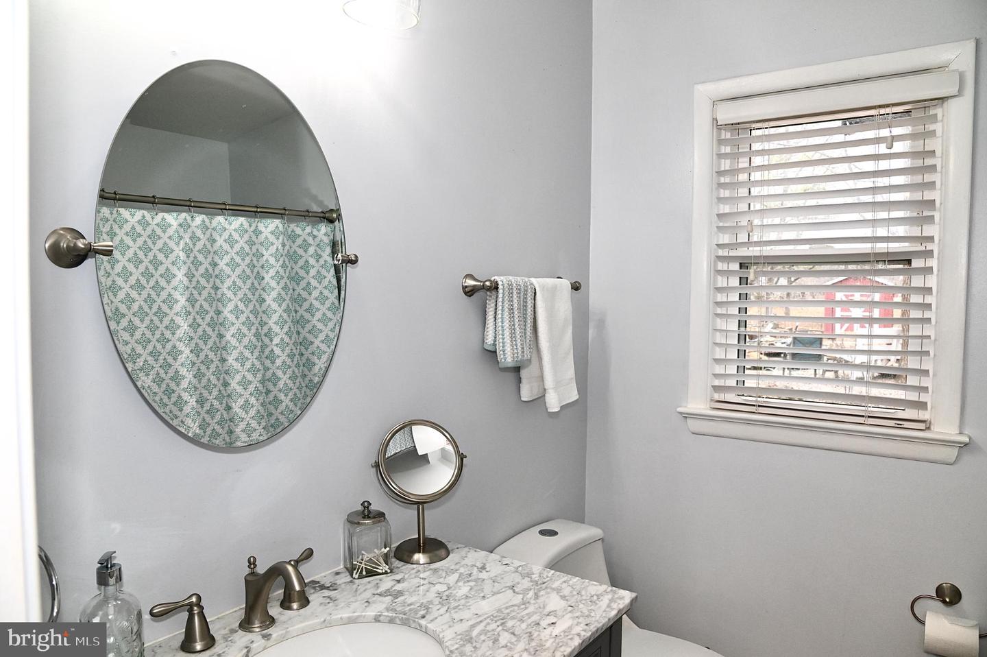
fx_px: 658
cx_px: 494
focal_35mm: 24
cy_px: 328
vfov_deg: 53.1
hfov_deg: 73.8
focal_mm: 24
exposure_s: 1/125
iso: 1600
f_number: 8
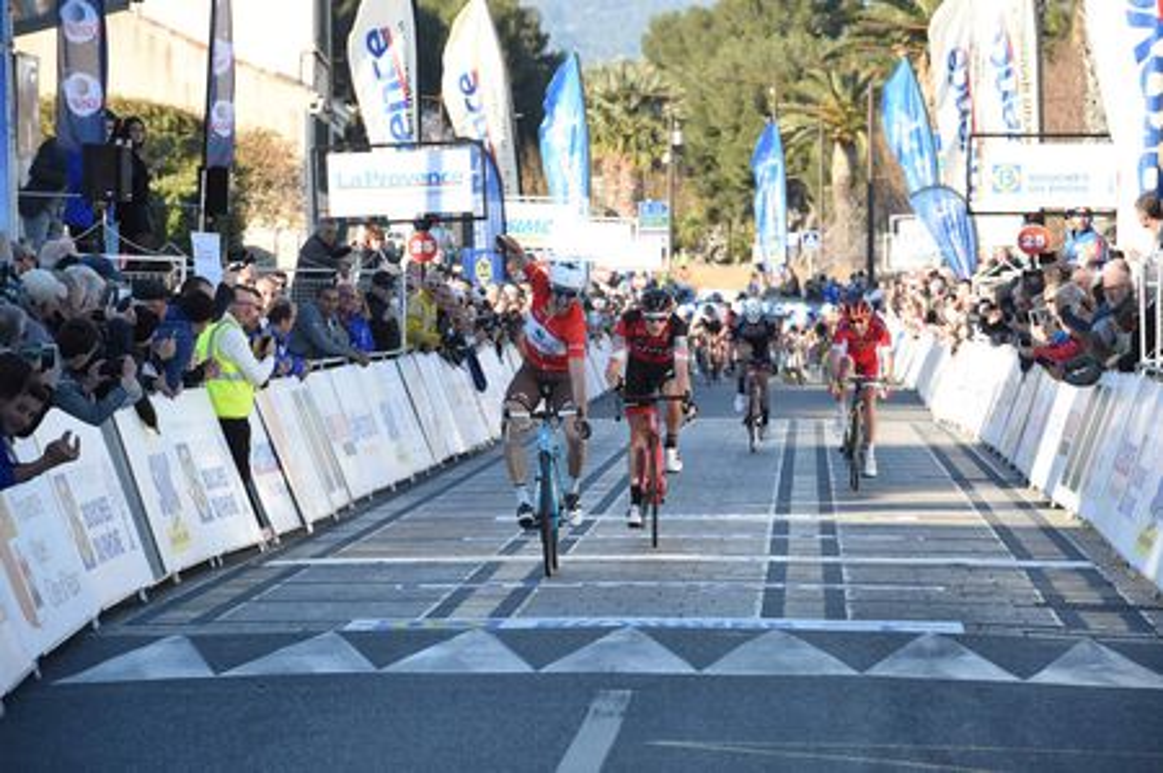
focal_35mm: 200
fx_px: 6454
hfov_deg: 10.3
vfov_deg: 6.9
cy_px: 386
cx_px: 582
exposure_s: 1/2000
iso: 3200
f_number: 9
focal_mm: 200
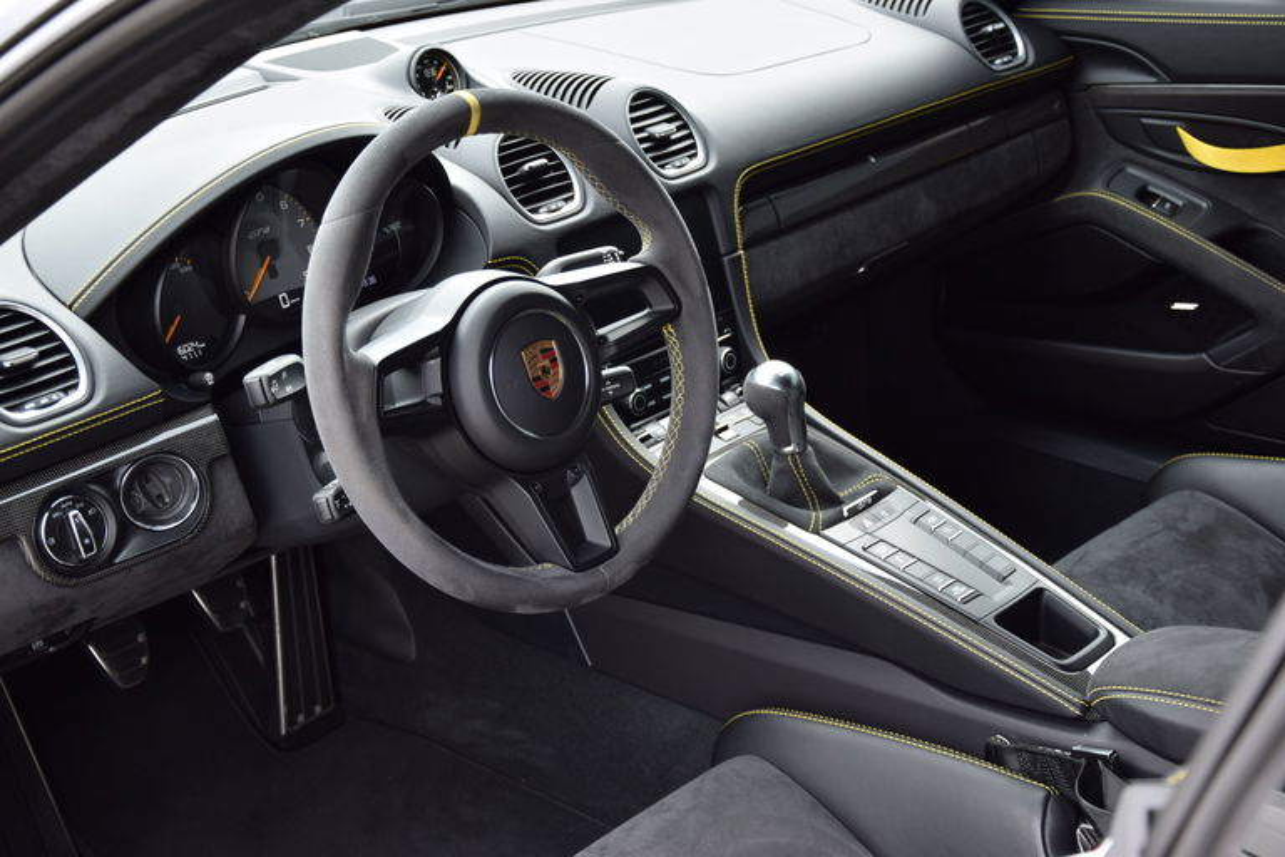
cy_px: 428
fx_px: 2034
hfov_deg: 35.1
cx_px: 642
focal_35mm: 57
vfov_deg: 23.8
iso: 110
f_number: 4.5
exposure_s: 1/60
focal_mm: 38
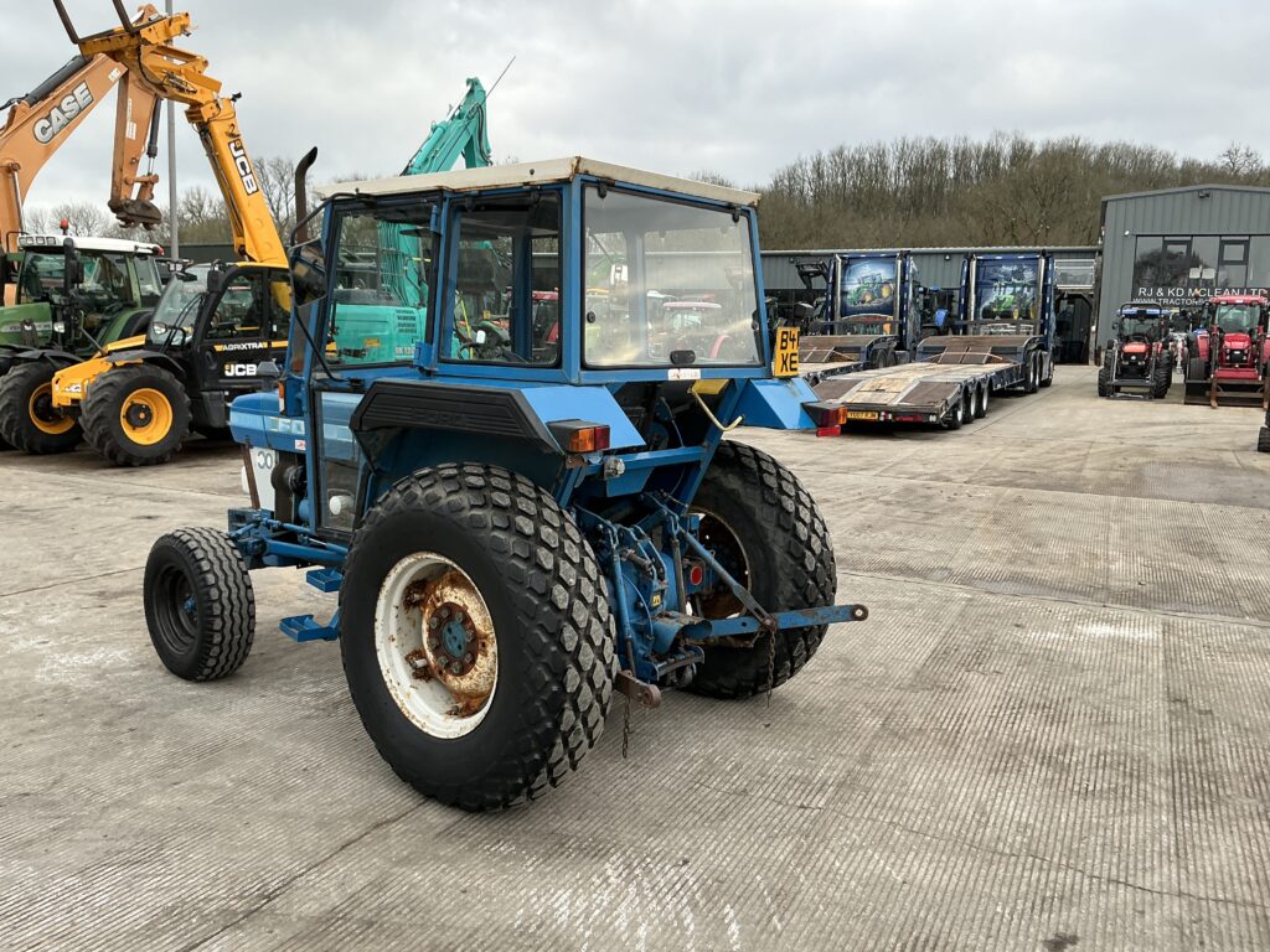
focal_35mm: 28
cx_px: 635
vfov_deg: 49.7
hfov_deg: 63.4
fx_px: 1027
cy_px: 476
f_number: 1.8
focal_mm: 3
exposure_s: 1/281
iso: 25
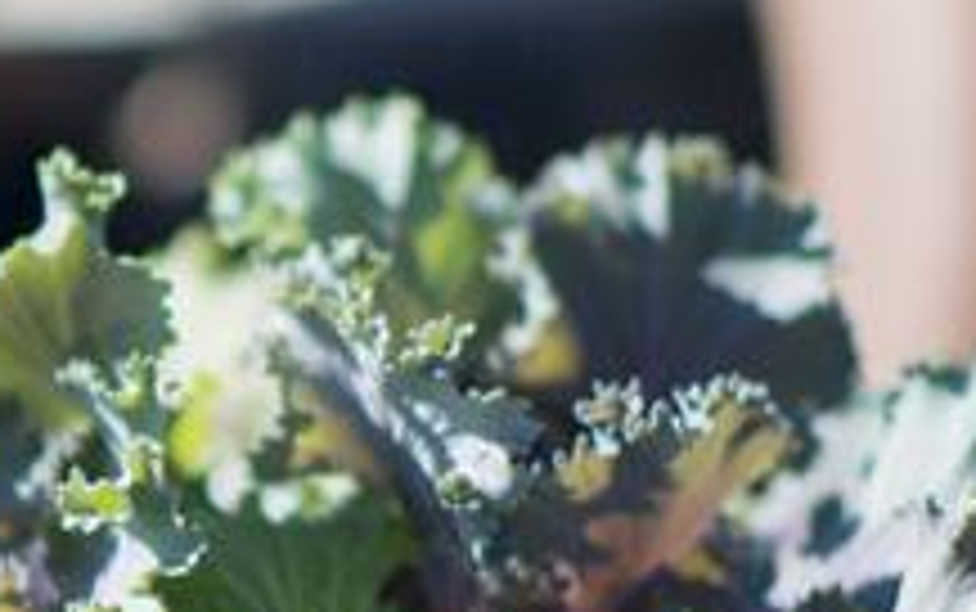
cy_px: 742
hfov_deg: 5.0
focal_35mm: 419
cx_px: -432
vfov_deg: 3.1
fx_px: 11154
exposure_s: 1/4000
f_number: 1.4
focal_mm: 85
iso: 100
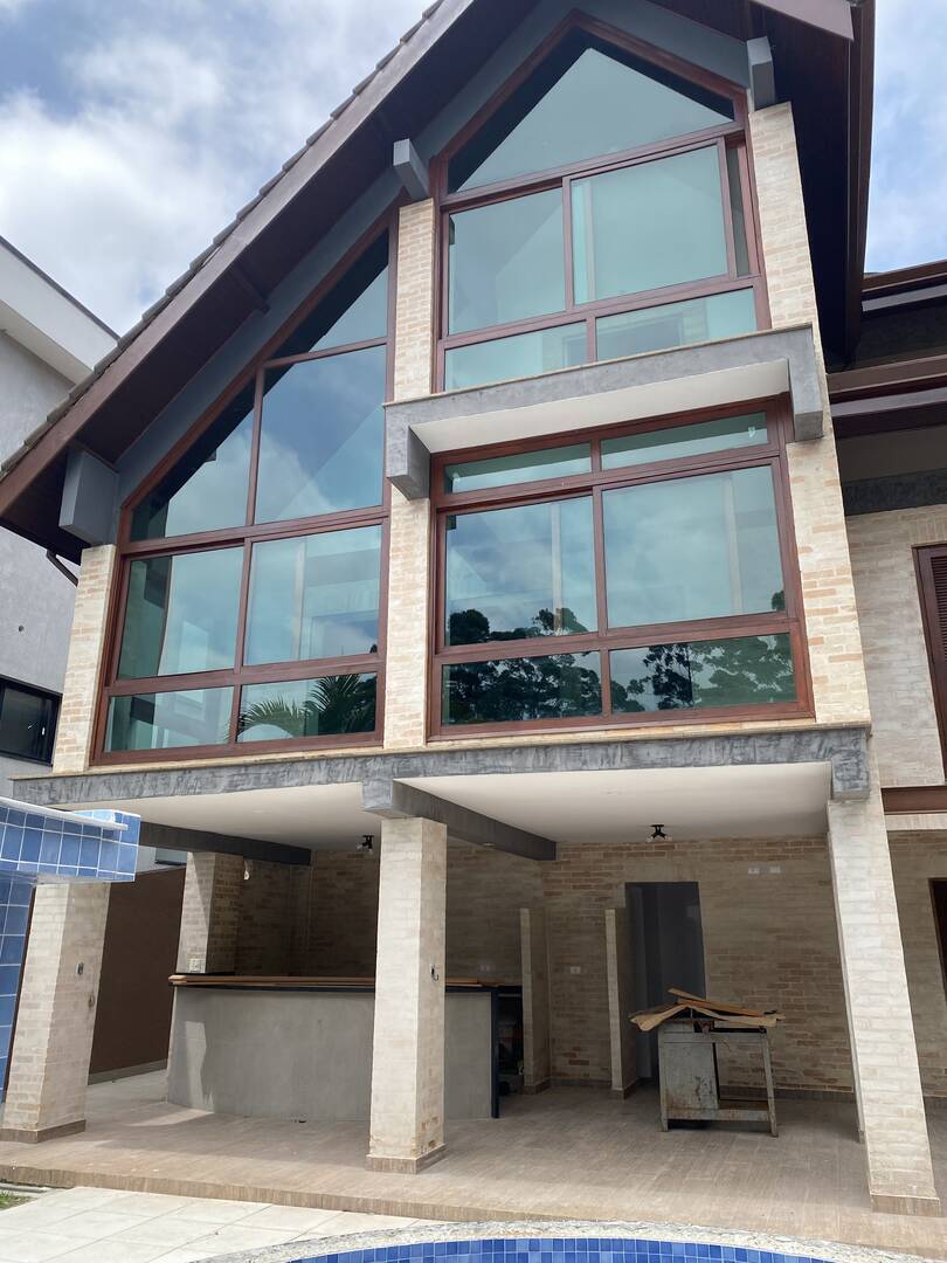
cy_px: 632
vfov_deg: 67.3
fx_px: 948
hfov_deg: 53.1
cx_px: 474
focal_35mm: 26
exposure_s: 1/1072
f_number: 1.8
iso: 32
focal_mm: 4.25
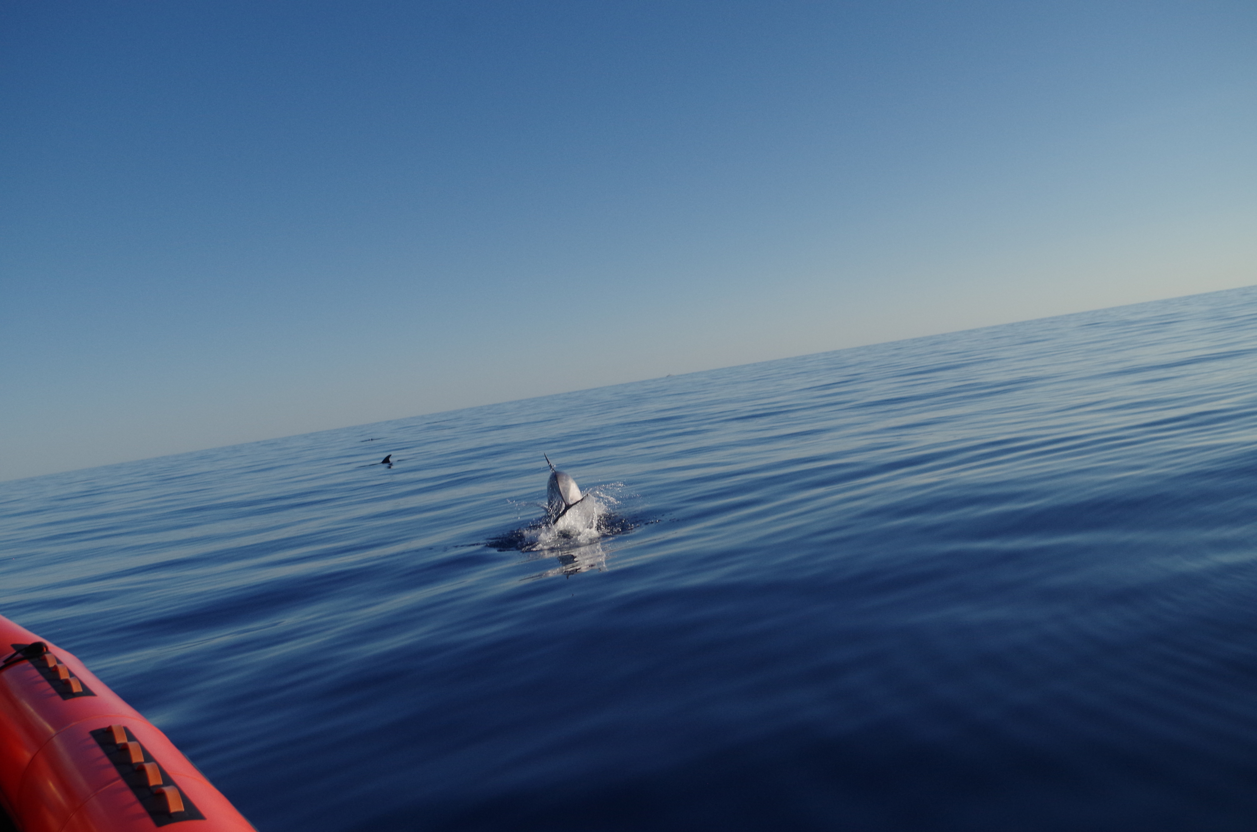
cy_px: 416
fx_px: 1254
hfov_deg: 53.2
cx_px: 628
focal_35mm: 36
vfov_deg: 36.7
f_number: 5.6
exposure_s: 1/1000
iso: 400
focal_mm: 24.38
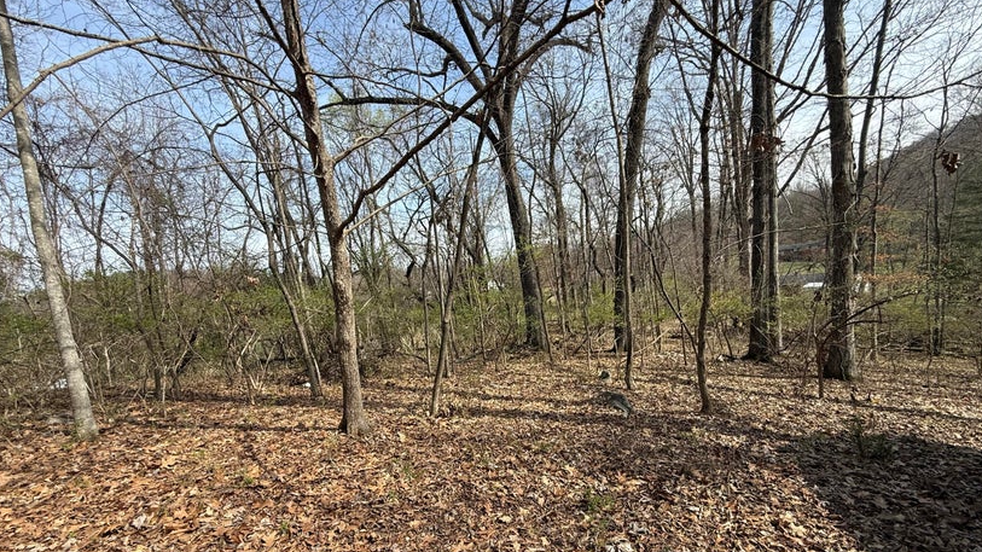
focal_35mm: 16
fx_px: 417
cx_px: 508
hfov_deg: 99.3
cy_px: 333
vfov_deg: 66.4
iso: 50
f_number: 2.2
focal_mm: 2.22
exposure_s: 1/799
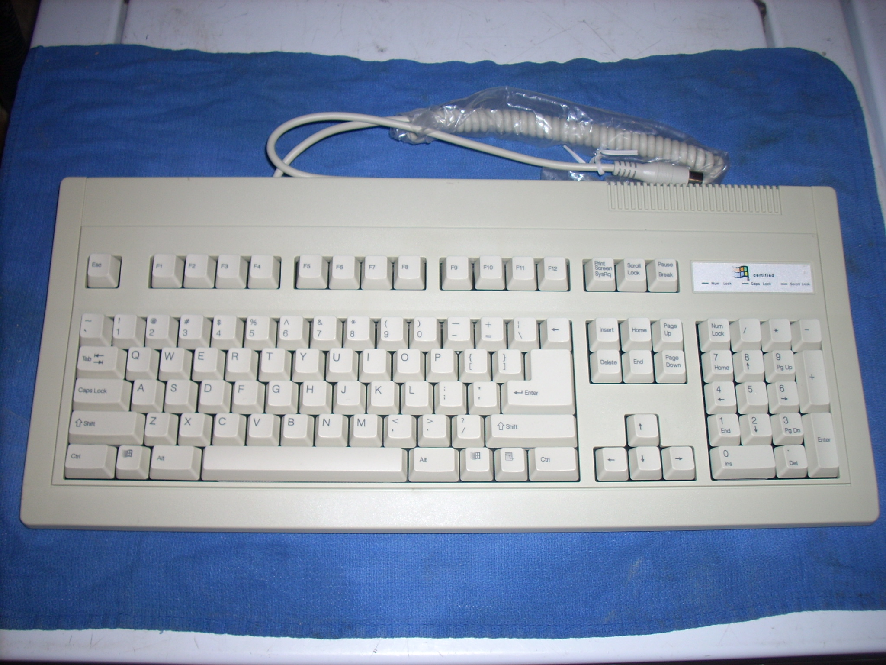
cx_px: 443
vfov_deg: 38.7
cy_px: 332
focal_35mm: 37
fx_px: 947
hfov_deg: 50.1
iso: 64
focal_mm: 6.2
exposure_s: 1/60
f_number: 2.8
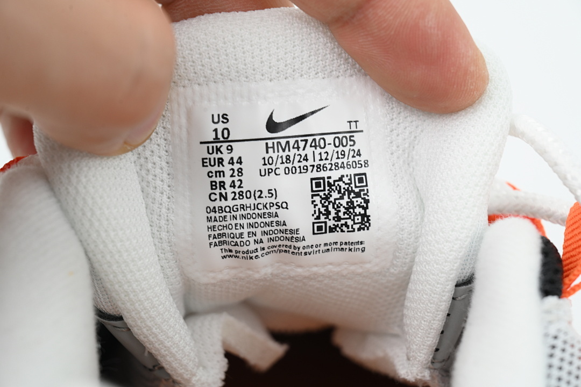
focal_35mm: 120
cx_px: 290
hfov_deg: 17.1
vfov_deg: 11.4
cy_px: 194
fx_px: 1937
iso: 400
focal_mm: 120
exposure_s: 1/80
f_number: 11
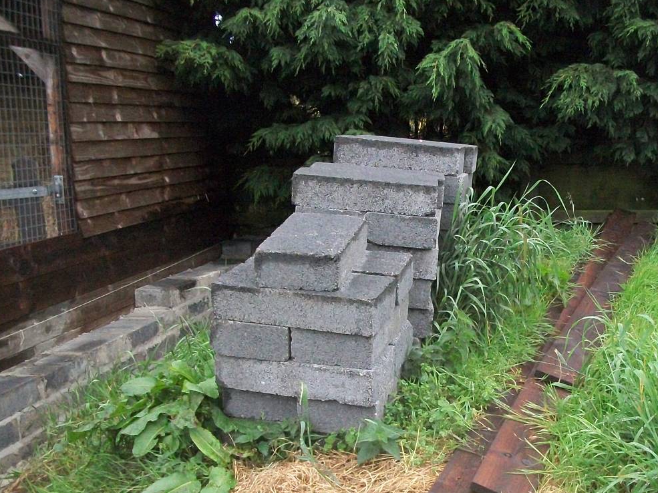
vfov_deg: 27.6
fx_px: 988
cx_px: 486
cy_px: 373
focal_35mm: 52
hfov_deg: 36.1
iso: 503
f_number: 2.9
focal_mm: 5.7
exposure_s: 1/500
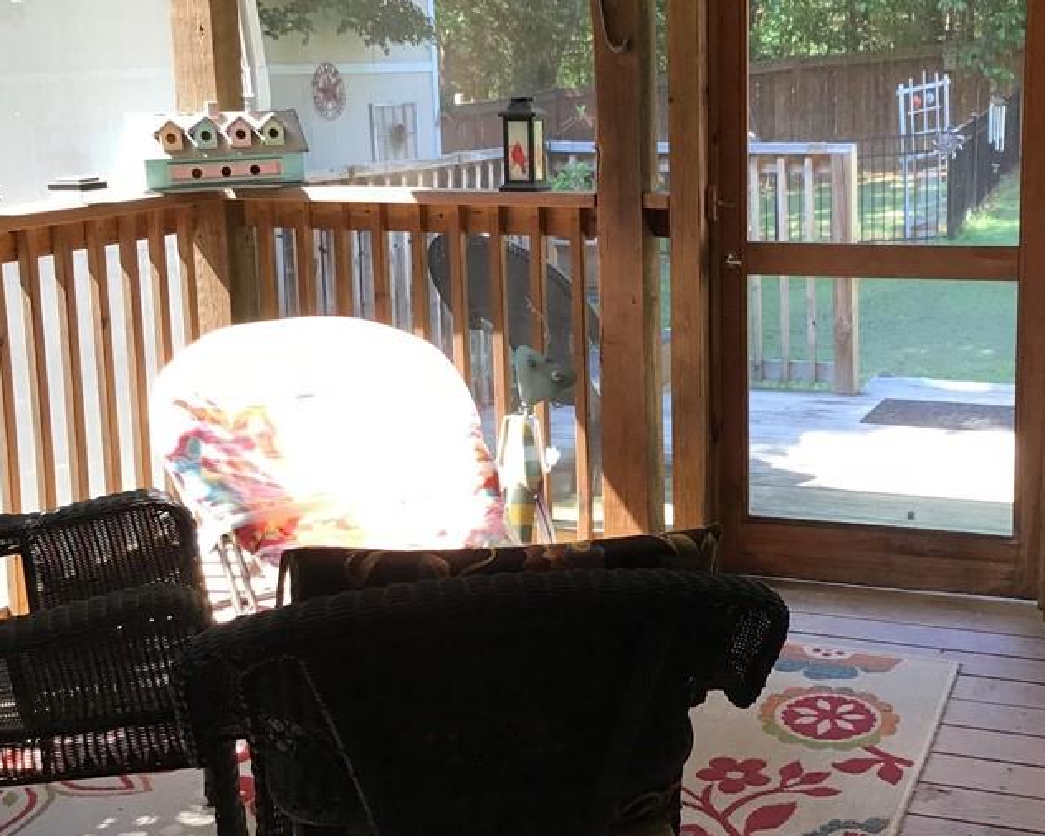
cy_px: 317
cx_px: 709
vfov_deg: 30.7
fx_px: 1516
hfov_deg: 37.6
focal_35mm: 49
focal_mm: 3.3
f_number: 2.4
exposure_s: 1/40
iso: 25
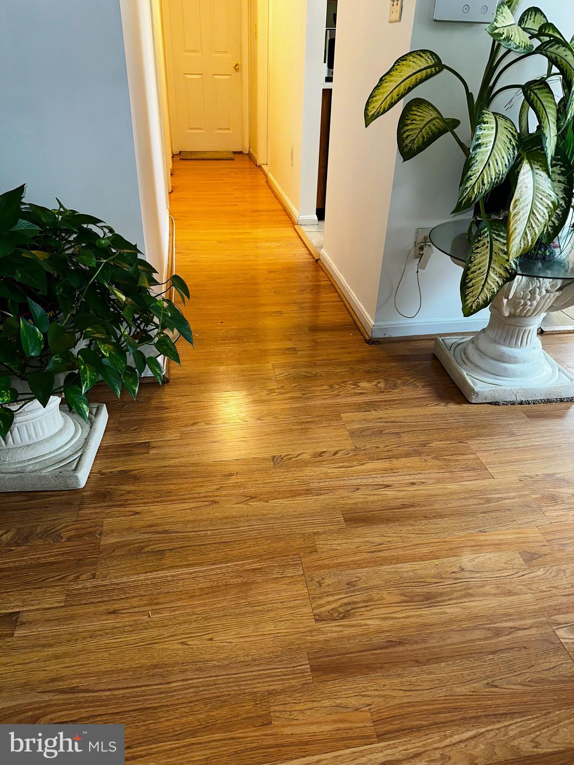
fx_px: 531
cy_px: 382
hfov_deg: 56.8
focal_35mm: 24
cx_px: 287
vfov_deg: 71.6
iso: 80
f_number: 1.78
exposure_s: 1/30
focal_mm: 6.86
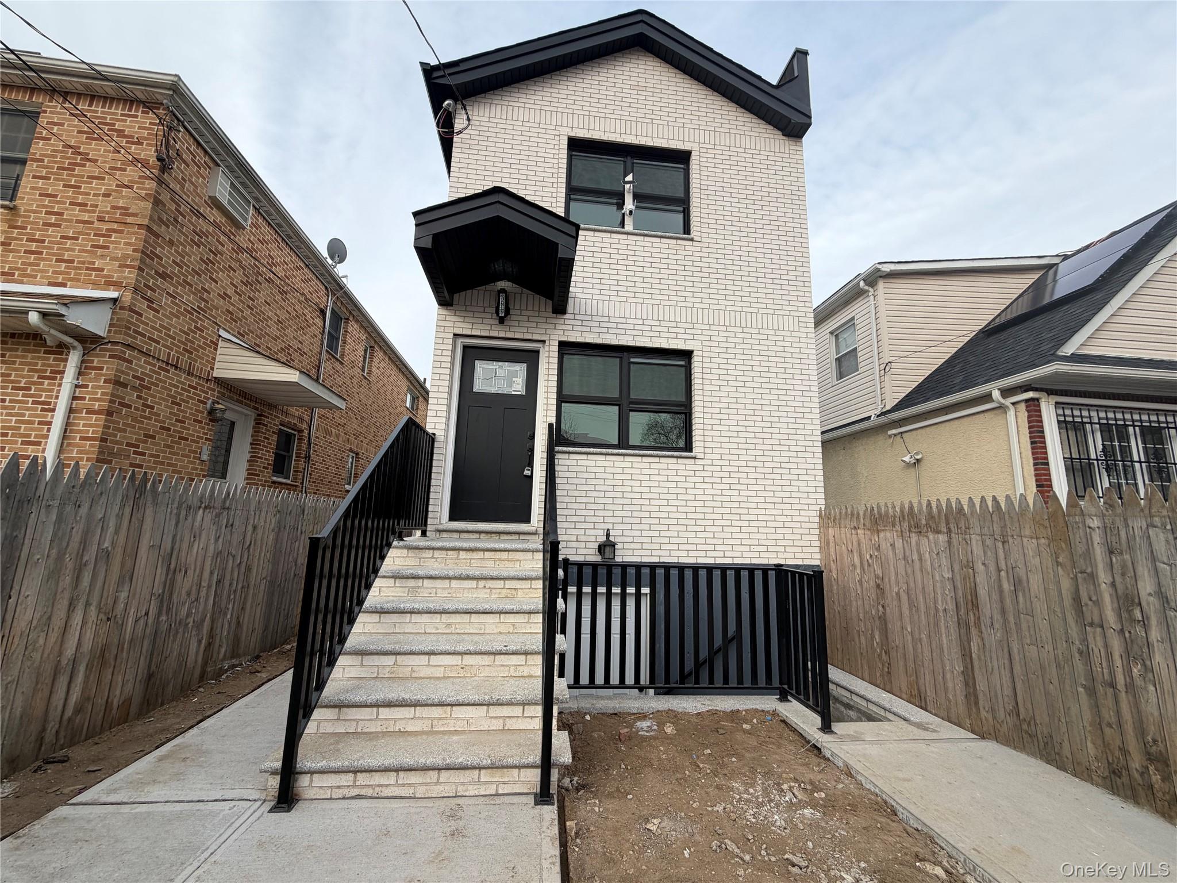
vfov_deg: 85.7
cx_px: 588
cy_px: 442
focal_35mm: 14
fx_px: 476
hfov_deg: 102.1
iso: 40
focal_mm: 2.22
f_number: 2.2
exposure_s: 1/502
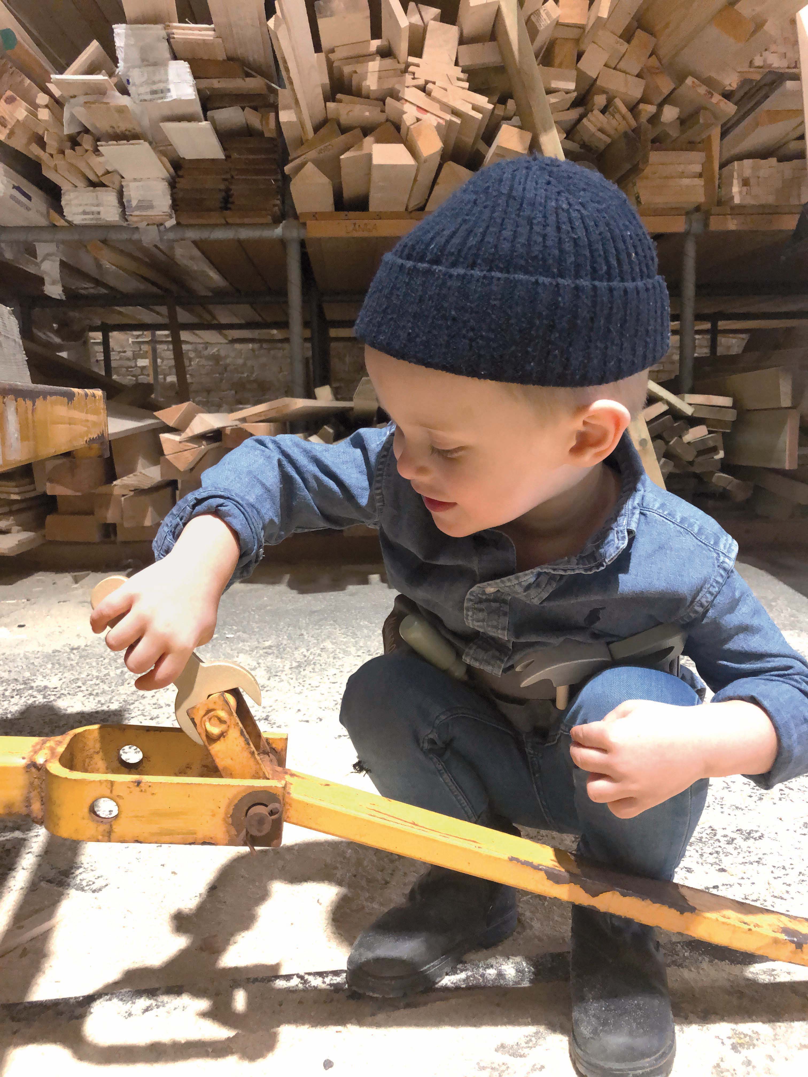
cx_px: 404
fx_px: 871
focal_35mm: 28
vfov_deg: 63.4
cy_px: 538
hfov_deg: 49.7
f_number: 1.8
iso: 400
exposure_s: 1/50
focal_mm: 4
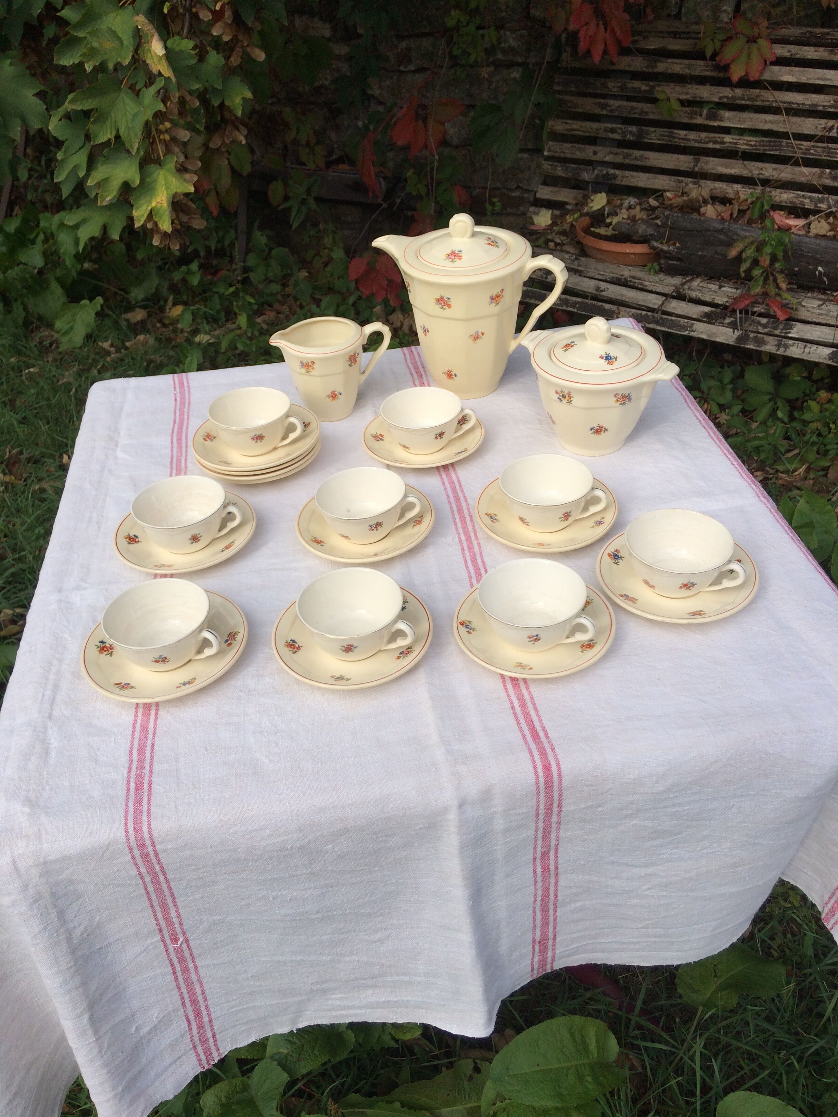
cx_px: 419
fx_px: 936
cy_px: 558
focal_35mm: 29
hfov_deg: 48.2
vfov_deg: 61.7
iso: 32
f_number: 2.2
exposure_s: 1/1466
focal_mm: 4.15
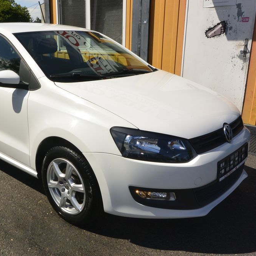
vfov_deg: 47.2
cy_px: 127
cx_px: 90
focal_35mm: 35
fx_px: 293
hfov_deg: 46.6
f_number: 13
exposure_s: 1/250
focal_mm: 10
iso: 160
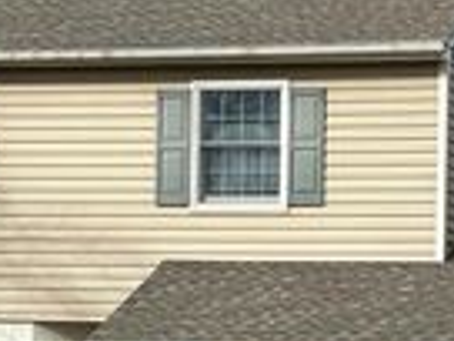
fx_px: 2308
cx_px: 467
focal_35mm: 176
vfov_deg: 8.4
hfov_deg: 11.1
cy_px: 376
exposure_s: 1/2252
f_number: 1.78
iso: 64
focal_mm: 6.86
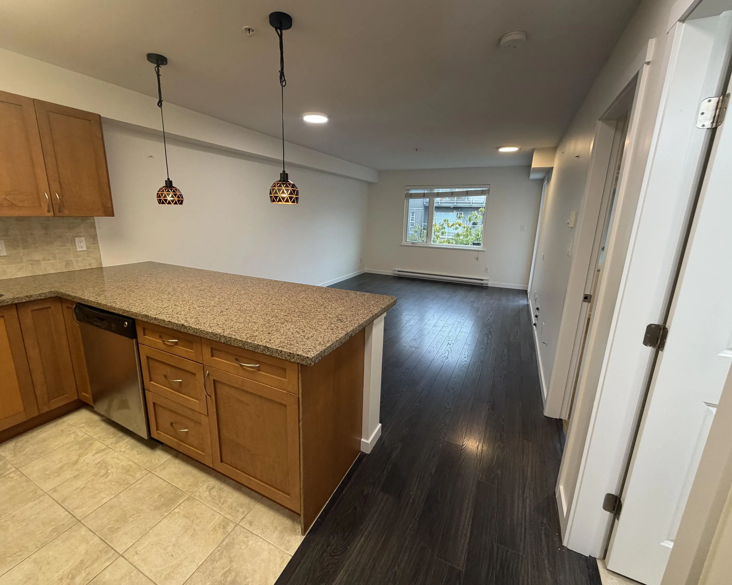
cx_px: 354
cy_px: 285
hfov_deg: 96.8
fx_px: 325
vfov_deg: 84.0
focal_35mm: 15
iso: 200
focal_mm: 2.22
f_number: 2.2
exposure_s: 1/60
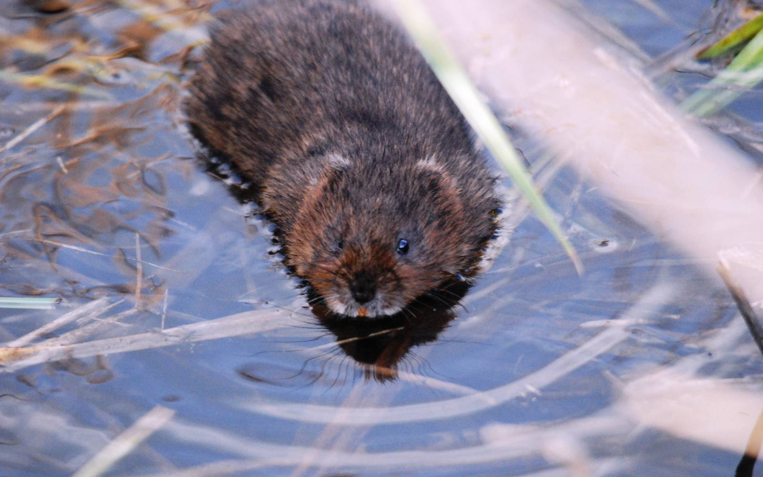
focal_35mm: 767
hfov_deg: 2.7
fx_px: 15949
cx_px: 382
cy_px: 231
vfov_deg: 1.7
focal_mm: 500
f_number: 6.3
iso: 1600
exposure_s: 1/400
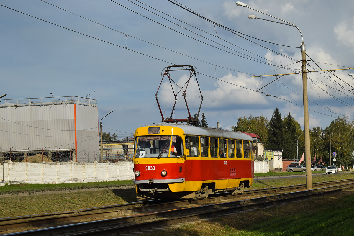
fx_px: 811
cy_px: 118
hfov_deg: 24.6
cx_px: 177
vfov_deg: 16.6
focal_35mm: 82
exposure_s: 1/800
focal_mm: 55
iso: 100
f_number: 6.3
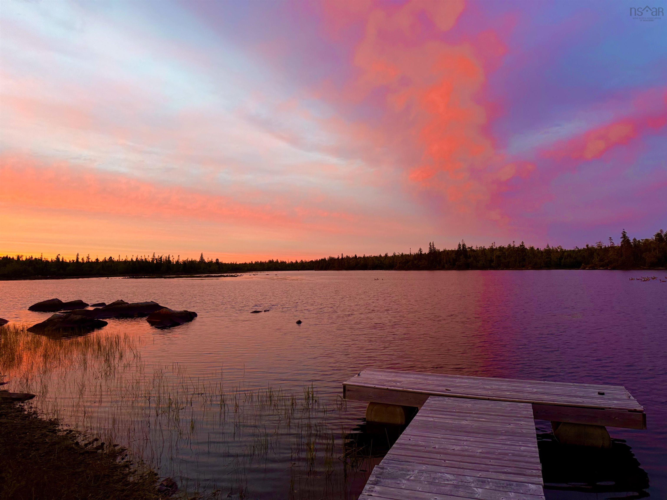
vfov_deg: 56.8
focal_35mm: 24
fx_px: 462
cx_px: 334
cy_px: 250
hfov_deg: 71.6
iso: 250
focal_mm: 6.76
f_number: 1.78
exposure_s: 1/60
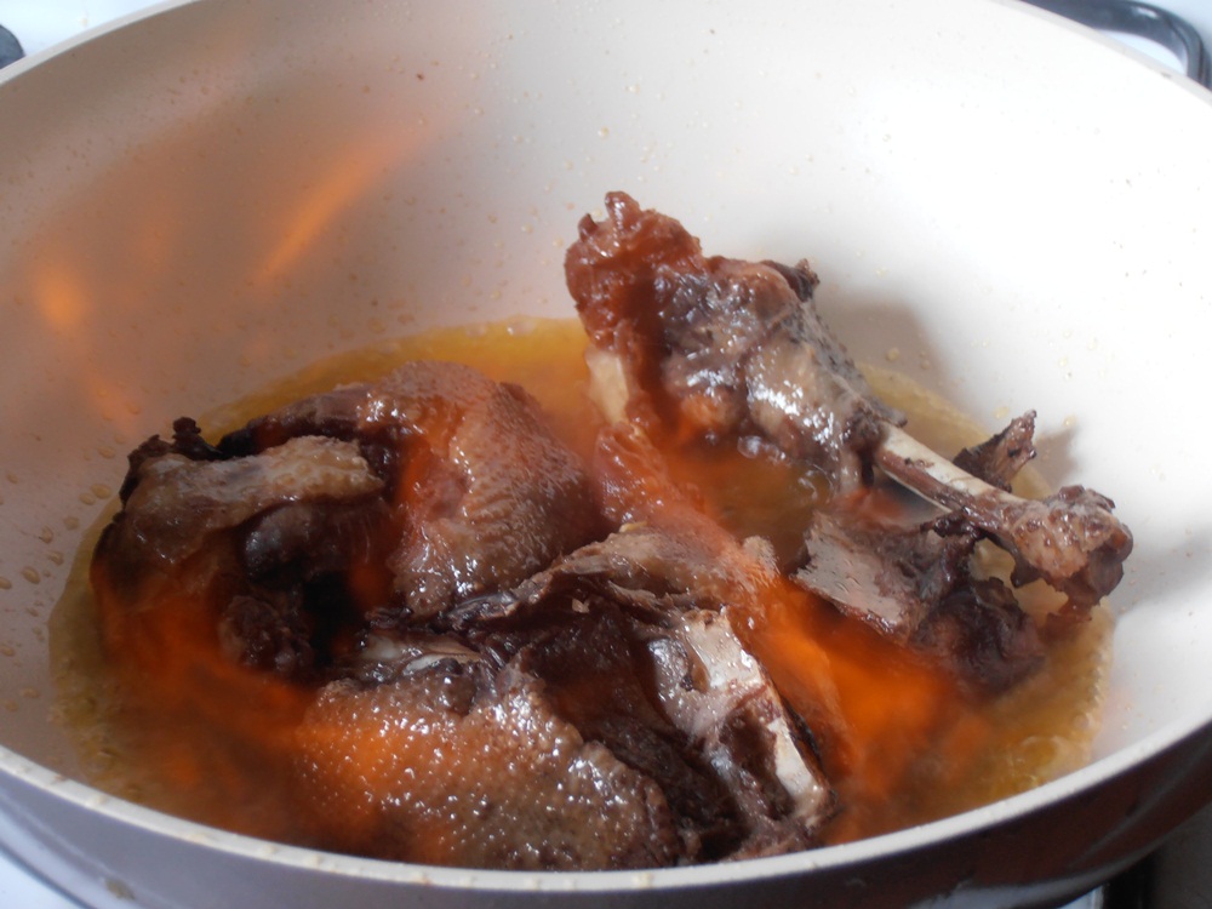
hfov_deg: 22.3
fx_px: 3081
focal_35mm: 88
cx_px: 606
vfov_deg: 16.8
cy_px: 454
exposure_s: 1/6
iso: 100
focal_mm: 15.51
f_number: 5.1
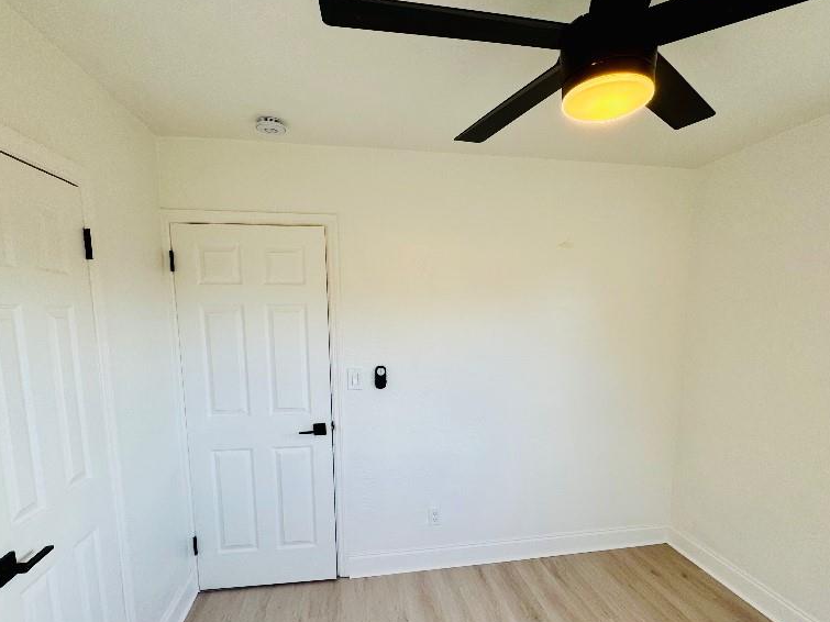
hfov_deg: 84.6
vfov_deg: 68.0
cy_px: 373
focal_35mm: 19
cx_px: 433
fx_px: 455
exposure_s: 1/120
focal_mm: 2.22
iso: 64
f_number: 2.2
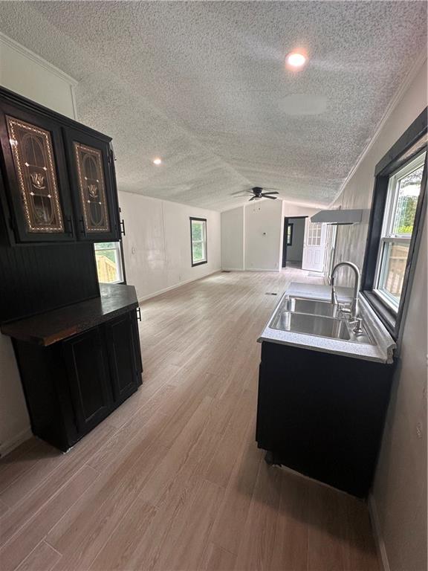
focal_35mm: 14
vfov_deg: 102.1
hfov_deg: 85.7
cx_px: 214
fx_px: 231
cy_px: 286
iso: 125
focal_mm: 2.22
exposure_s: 1/120
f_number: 2.2
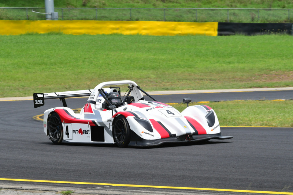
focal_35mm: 300
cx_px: 146
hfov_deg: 6.9
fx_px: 2442
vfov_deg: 4.6
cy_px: 98
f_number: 11
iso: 400
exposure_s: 1/640
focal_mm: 200
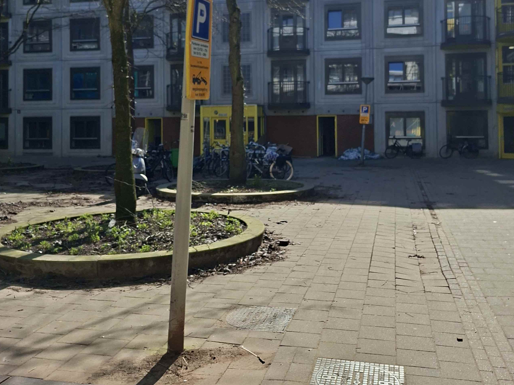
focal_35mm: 36
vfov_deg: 38.8
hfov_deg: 51.4
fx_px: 535
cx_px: 258
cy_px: 106
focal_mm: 5.54
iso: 50
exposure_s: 1/3367
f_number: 1.8
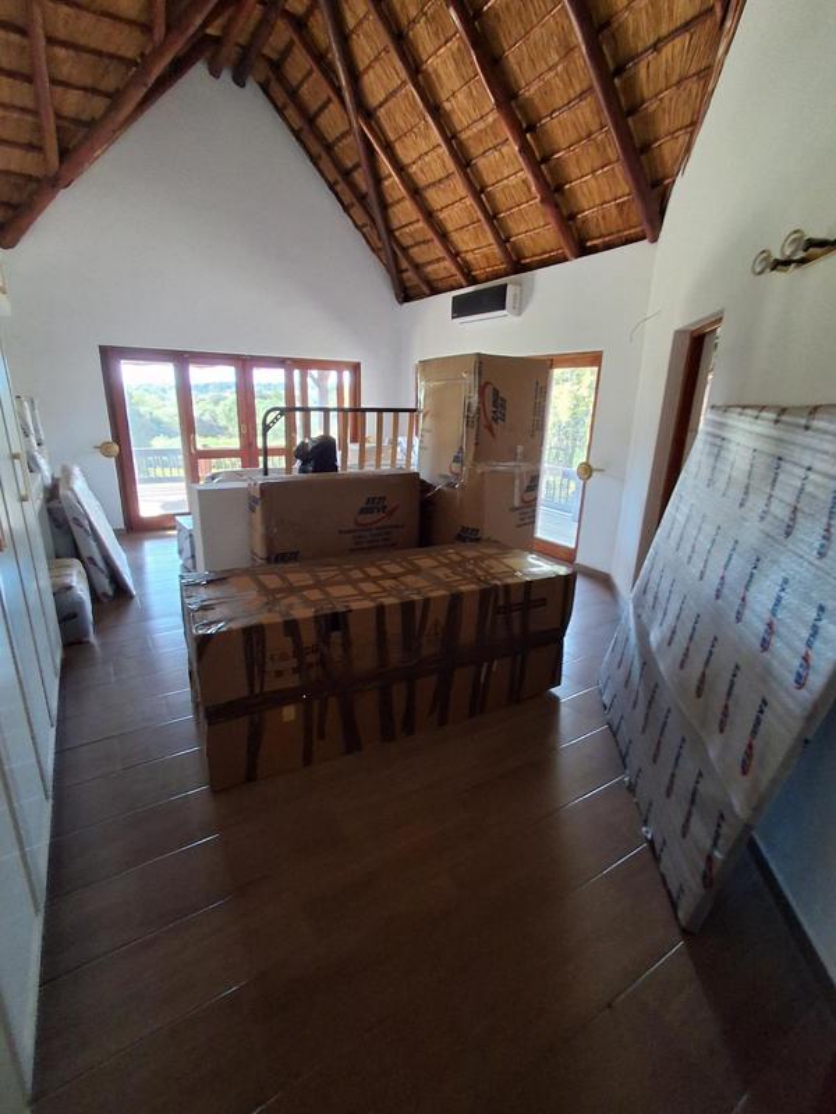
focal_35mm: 16
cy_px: 557
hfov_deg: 78.1
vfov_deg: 94.5
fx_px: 515
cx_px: 418
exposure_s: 1/50
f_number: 2.2
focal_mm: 1.64
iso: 250
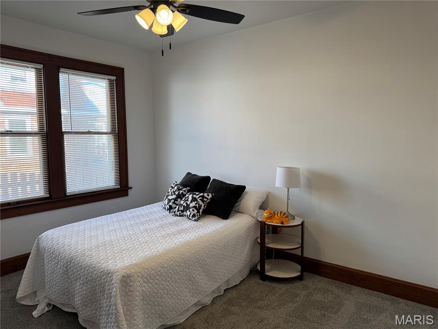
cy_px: 164
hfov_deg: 71.6
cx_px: 219
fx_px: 304
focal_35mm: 24
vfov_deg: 56.8
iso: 50
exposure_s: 1/131
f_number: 1.78
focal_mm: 6.76
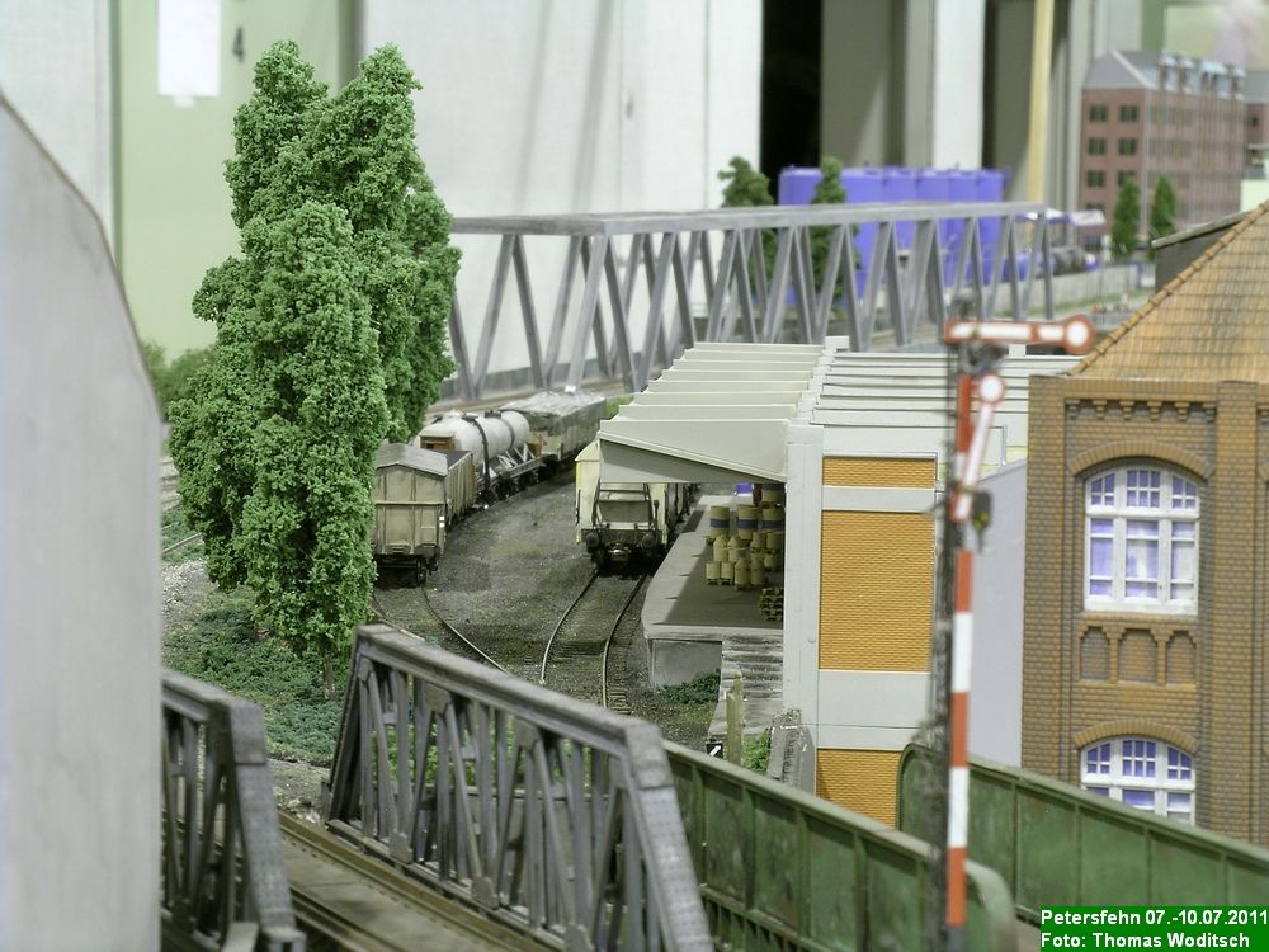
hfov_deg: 8.2
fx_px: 8798
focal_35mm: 240
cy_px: 476
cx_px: 634
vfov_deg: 6.2
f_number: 7.3
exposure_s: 2.38
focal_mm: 24
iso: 50
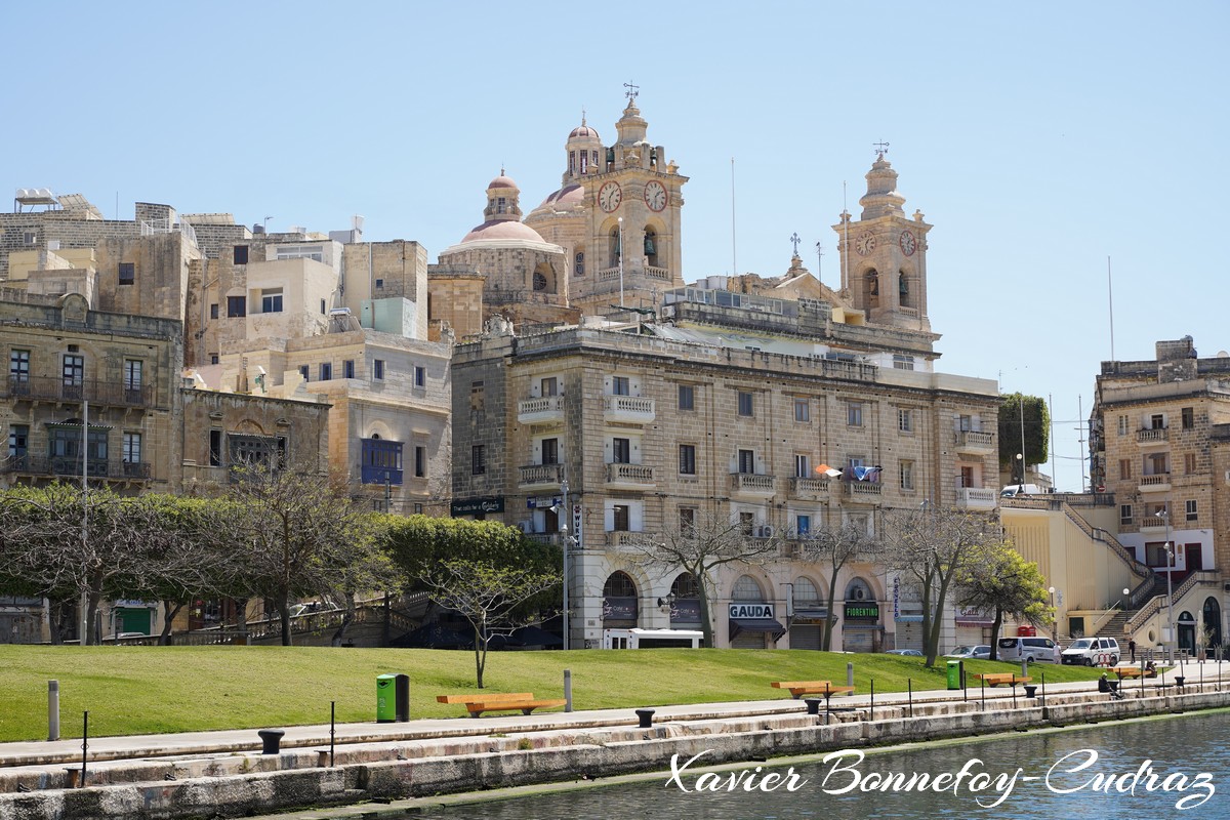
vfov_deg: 21.6
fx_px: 2152
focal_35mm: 63
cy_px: 410
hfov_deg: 31.9
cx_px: 615
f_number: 6.3
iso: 100
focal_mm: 63
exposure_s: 1/400
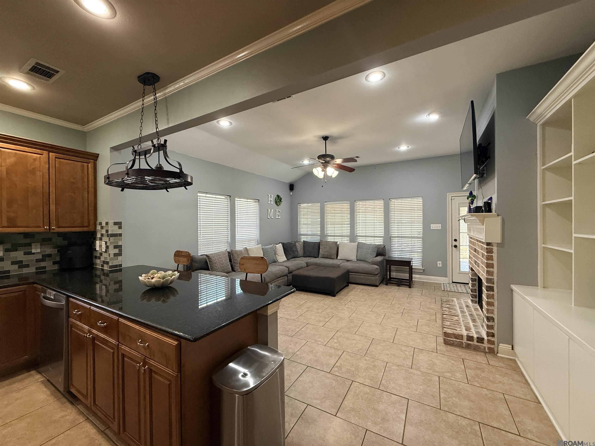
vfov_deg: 85.7
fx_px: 241
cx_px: 298
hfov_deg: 102.1
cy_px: 223
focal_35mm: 14
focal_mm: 2.22
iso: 320
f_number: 2.2
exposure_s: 1/120
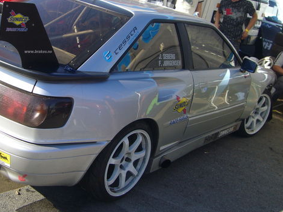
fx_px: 392
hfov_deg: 39.2
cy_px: 80
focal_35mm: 48
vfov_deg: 30.1
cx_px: 96
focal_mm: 5.8
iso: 80
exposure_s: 1/160
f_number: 5.6
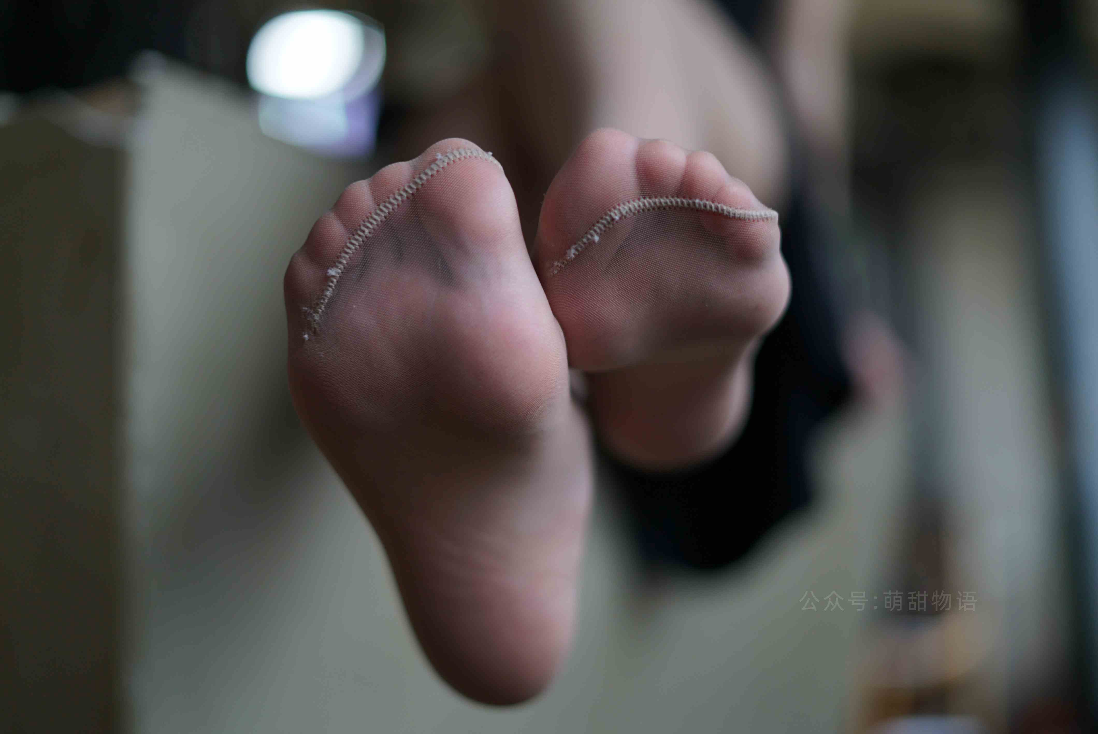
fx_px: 1526
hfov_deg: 39.6
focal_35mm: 50
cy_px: 367
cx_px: 549
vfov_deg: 27.0
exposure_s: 1/250
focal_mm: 50
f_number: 1.8
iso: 200
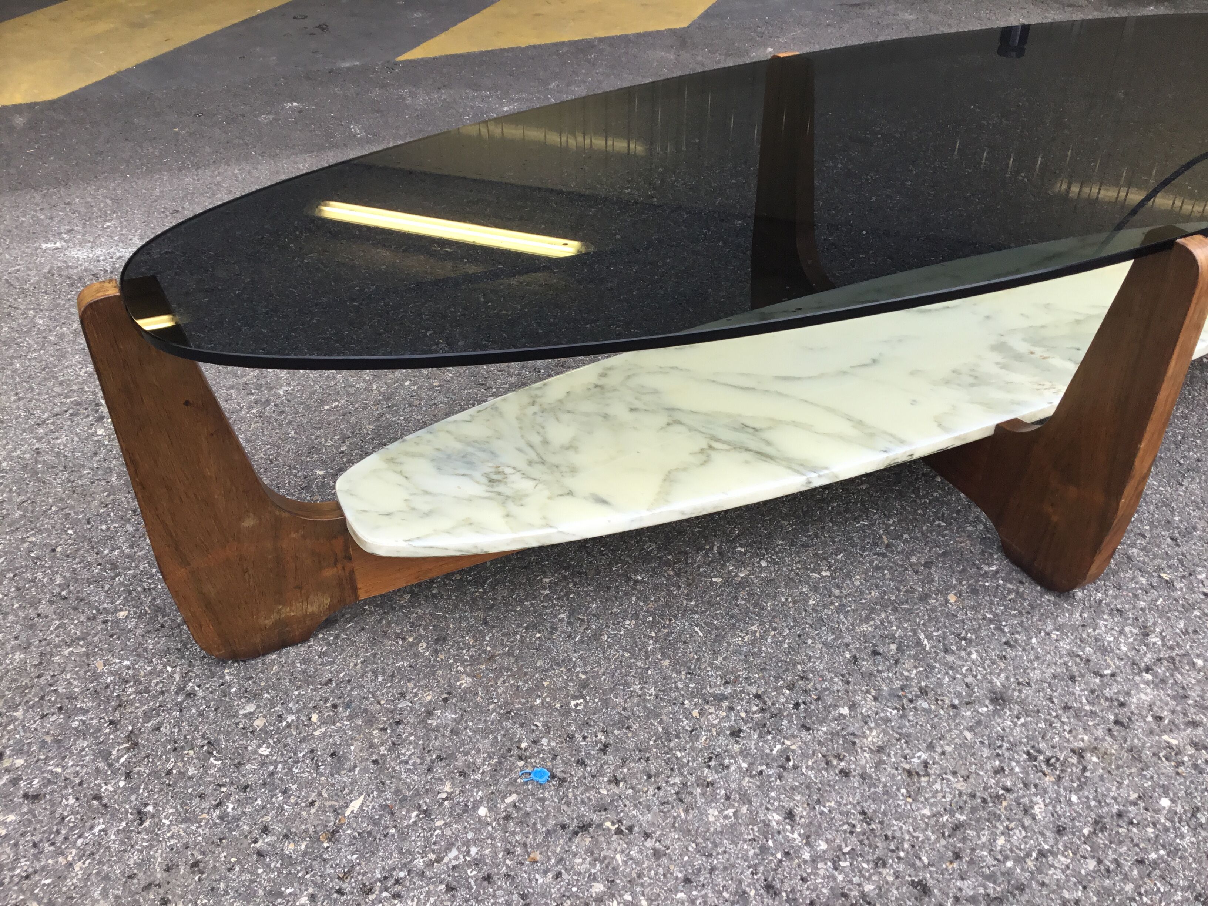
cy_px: 453
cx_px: 604
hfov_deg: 58.4
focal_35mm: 31
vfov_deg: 45.4
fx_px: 1082
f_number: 2.4
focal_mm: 3.3
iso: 32
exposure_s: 1/100
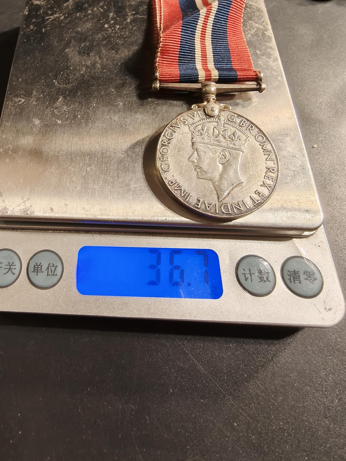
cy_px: 230
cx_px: 173
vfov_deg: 73.9
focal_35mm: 23
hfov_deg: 58.9
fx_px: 307
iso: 160
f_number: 2
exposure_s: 1/54.4
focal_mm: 2.32
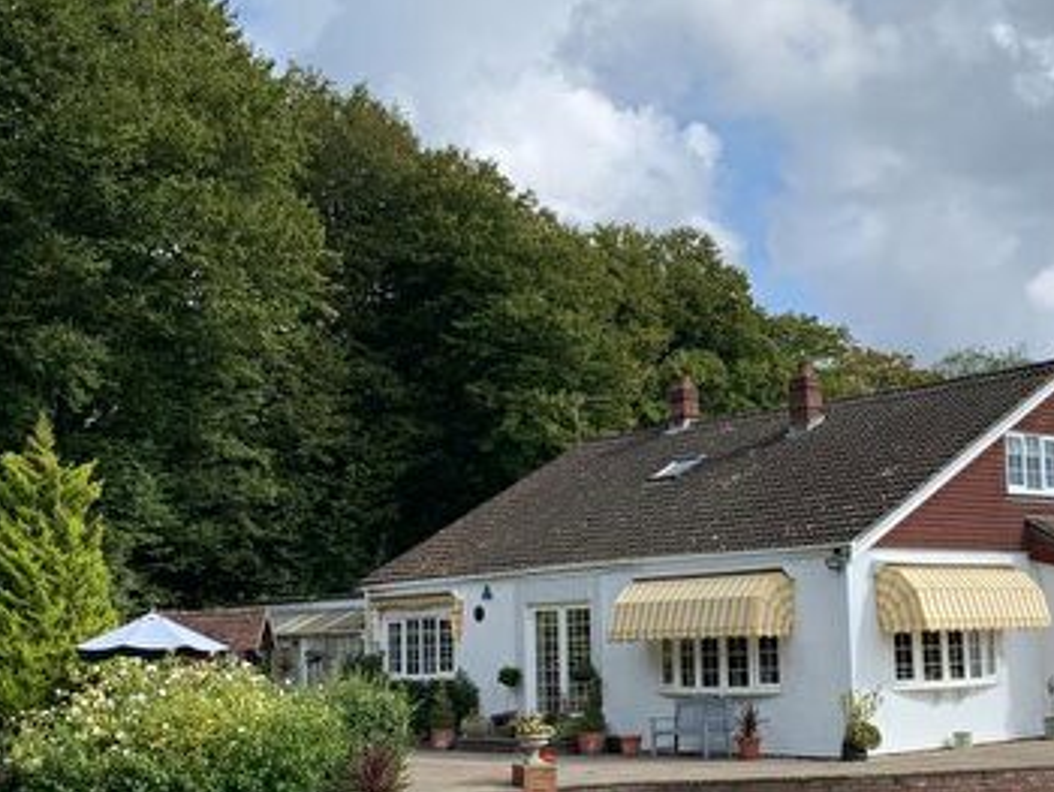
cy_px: 477
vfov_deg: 28.0
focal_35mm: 52
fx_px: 1584
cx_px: 726
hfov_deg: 36.3
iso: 25
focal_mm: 4.25
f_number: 1.8
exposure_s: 1/2257
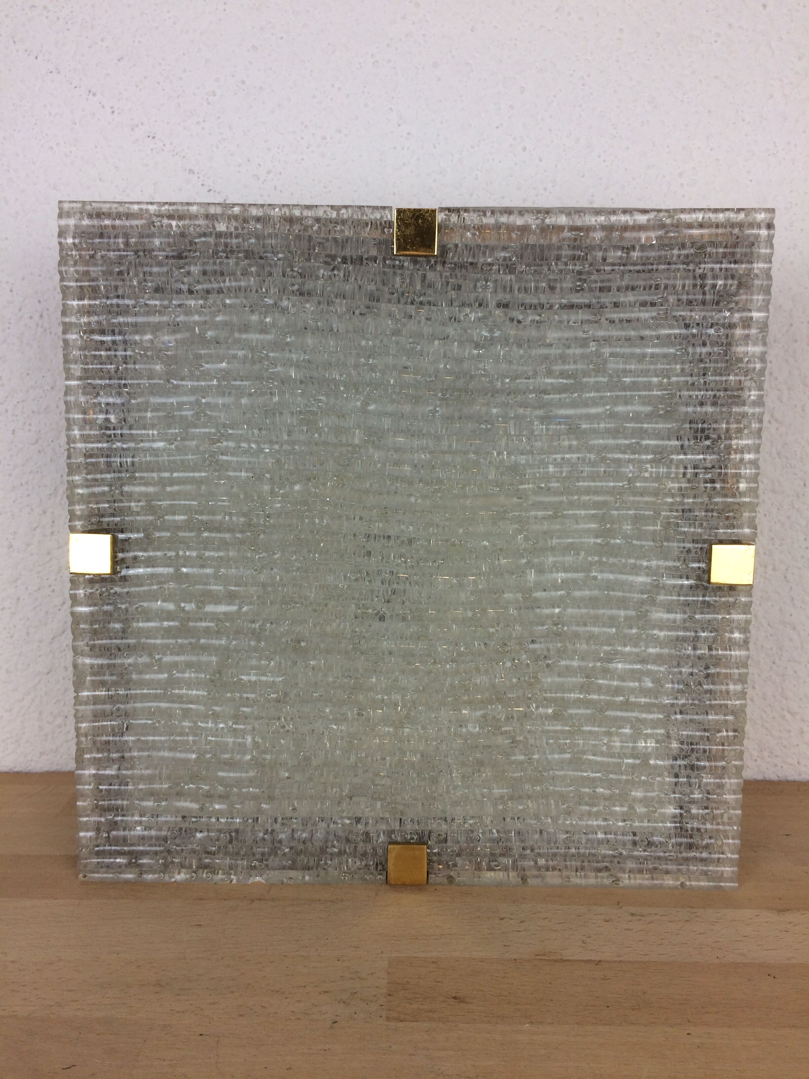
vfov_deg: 61.7
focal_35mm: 29
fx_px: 904
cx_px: 404
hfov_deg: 48.2
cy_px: 540
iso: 40
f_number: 2.2
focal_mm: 4.15
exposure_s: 1/100
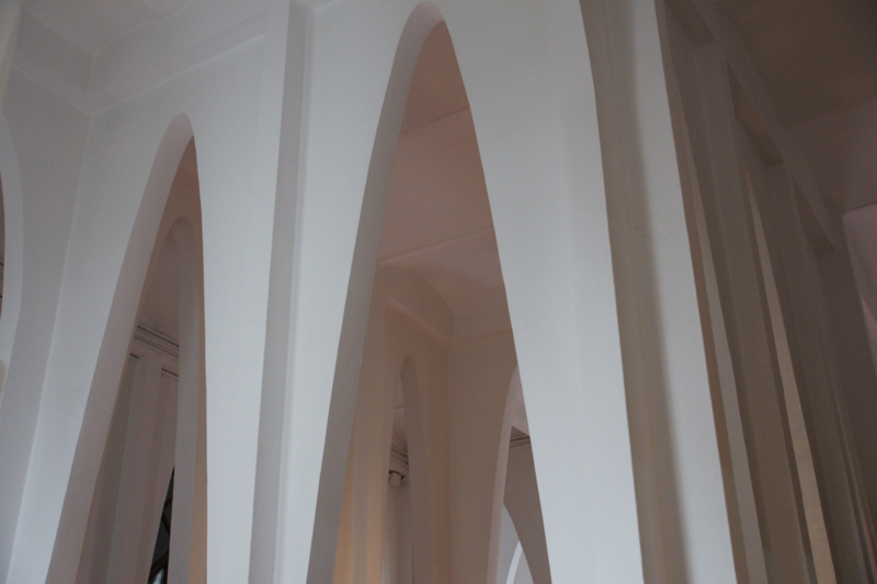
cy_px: 292
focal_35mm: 42
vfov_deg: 31.9
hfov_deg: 46.4
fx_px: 1023
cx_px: 438
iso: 800
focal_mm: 28
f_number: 4
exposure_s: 1/25
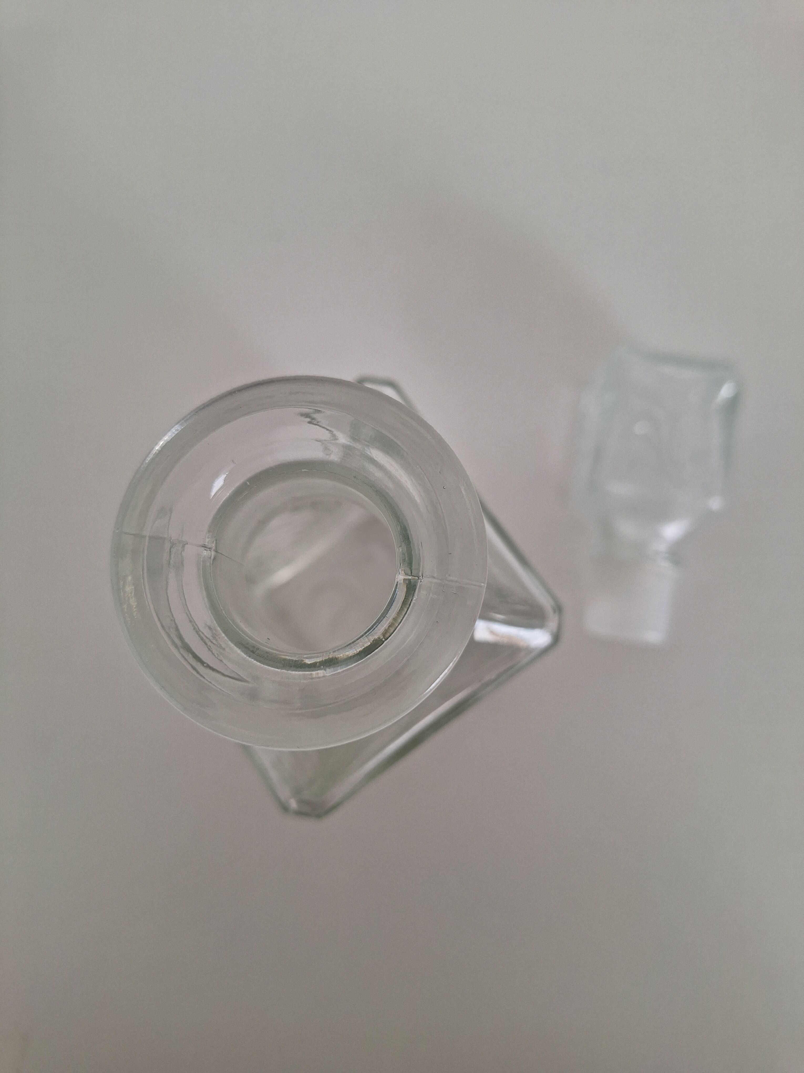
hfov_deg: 58.9
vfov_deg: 73.9
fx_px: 712
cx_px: 402
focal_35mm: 23
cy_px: 536
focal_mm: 5.54
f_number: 1.8
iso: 40
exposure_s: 1/116
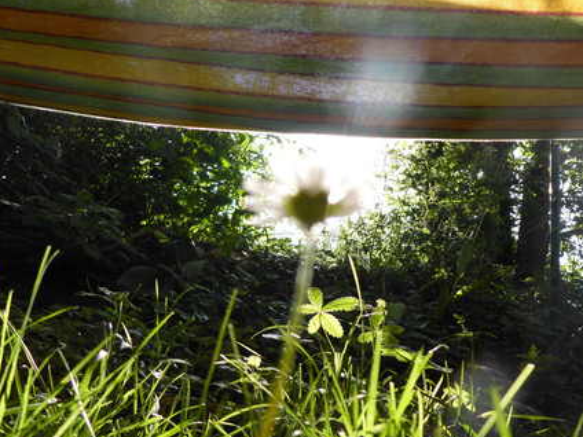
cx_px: 289
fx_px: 556
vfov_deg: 42.9
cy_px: 232
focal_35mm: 33
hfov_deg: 55.4
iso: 80
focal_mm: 4.9
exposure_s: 1/200
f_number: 3.3
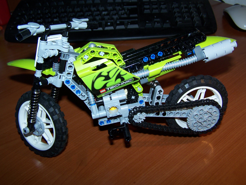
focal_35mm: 38
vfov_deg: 37.7
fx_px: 270
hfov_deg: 49.0
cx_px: 123
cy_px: 92
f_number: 2.8
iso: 80
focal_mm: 6.3
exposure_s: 1/60
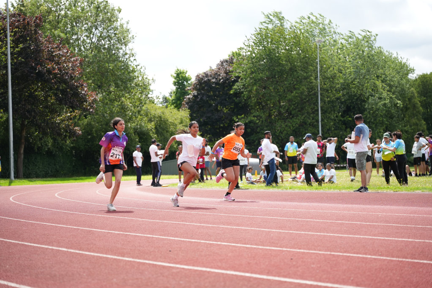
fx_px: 840
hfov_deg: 28.8
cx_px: 216
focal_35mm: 70
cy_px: 144
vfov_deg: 19.5
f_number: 2.8
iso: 250
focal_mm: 70
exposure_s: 1/1600
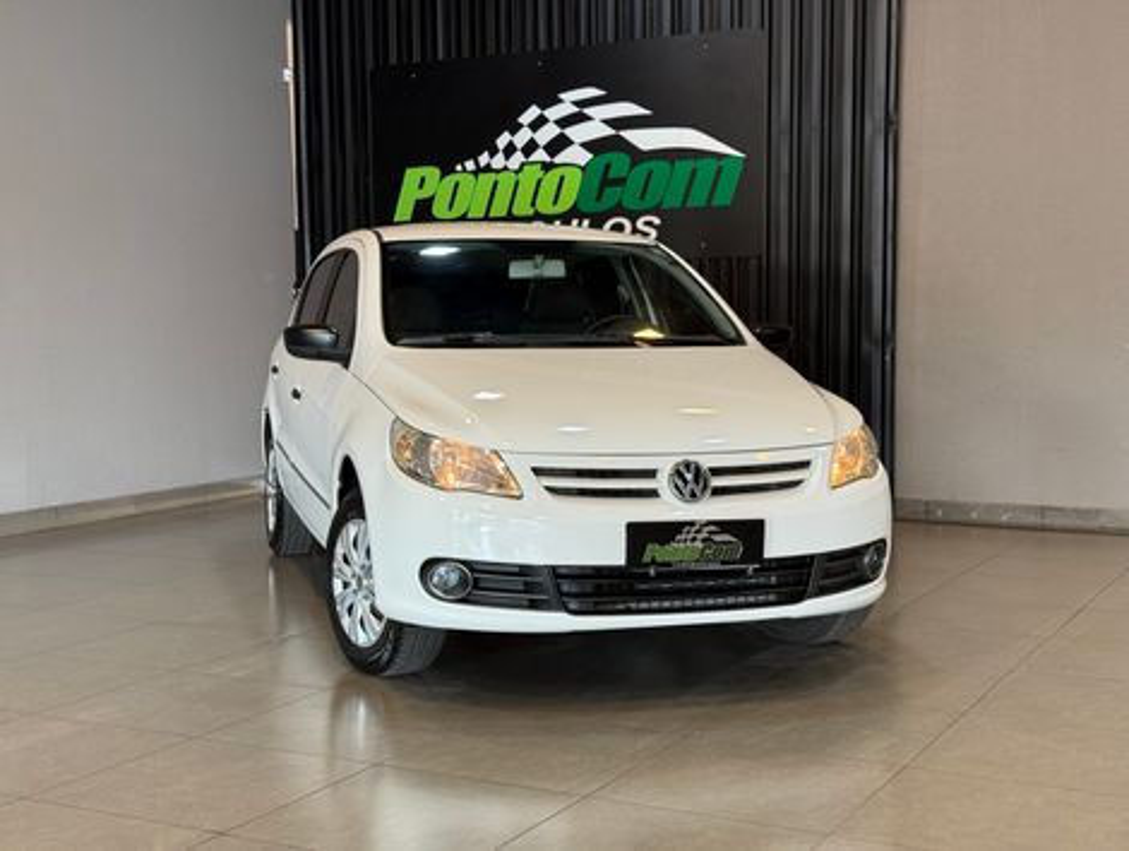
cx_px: 564
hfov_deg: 39.6
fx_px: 1568
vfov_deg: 30.3
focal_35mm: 48
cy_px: 426
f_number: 1.78
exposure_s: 1/60
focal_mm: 6.76
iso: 80
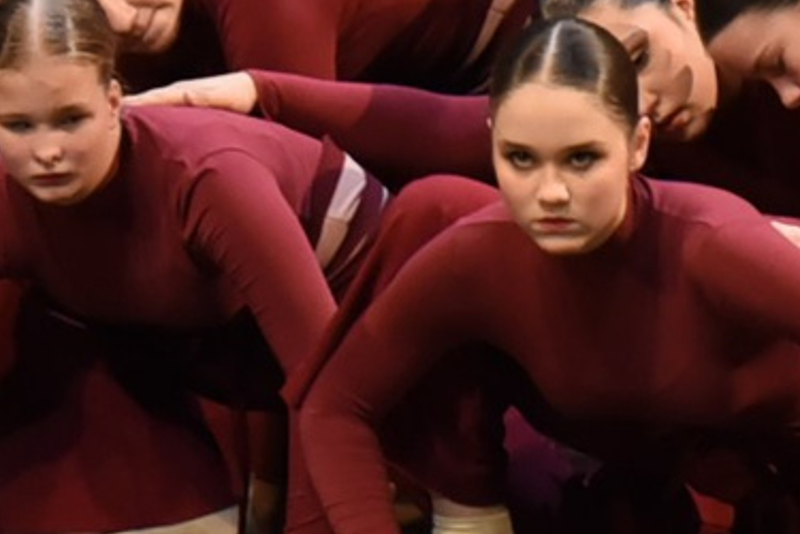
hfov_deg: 2.5
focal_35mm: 819
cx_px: 811
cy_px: -710
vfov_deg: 1.7
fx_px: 18199
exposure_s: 1/400
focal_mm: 120
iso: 2500
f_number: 2.8
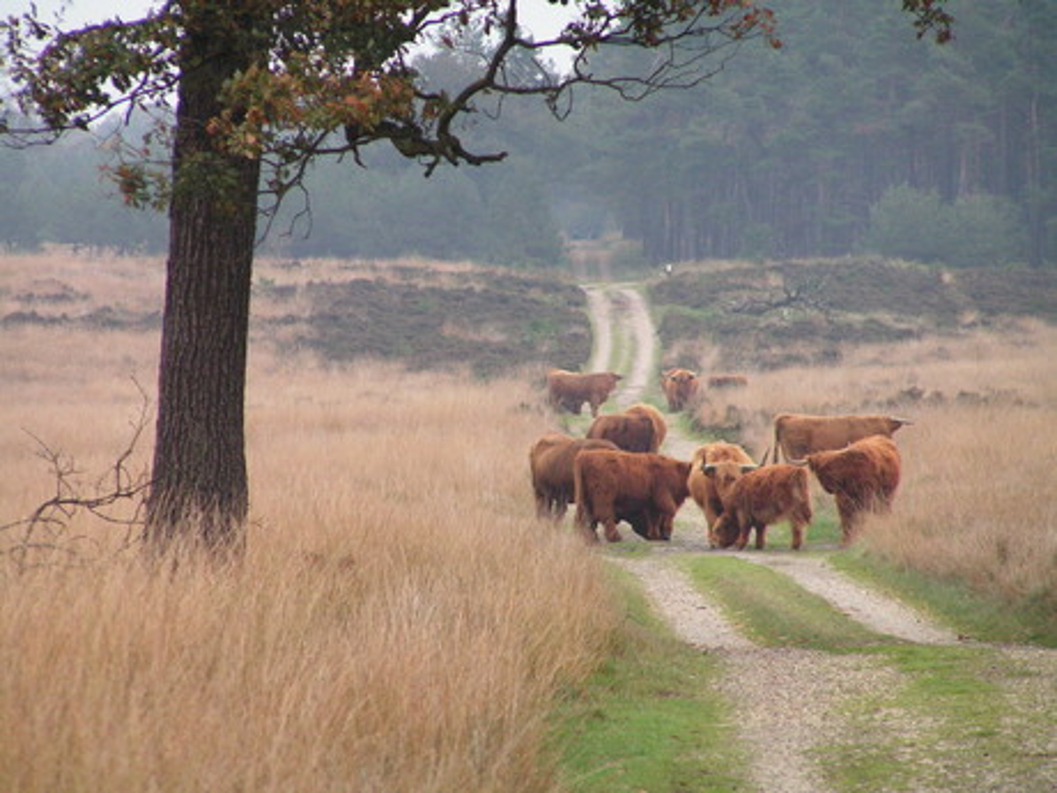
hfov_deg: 5.2
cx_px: 528
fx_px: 11603
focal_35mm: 380
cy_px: 396
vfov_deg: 3.9
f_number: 3.7
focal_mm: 63
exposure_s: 1/250
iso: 200
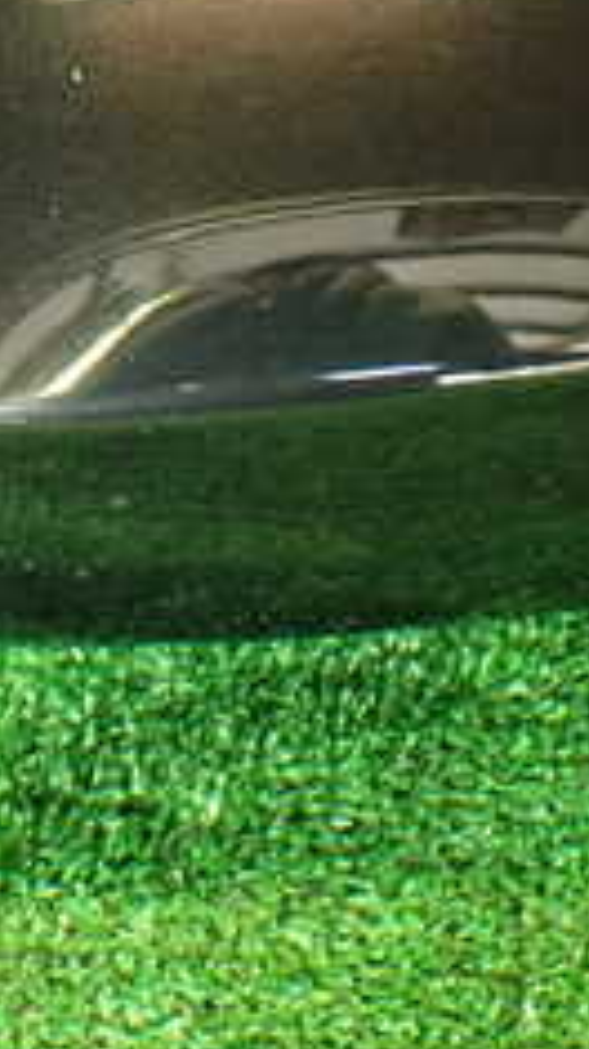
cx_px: -27
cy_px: 187
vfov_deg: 21.1
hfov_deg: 11.9
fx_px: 2780
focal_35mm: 100
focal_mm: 6.37
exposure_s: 1/40
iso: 640
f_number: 2.5
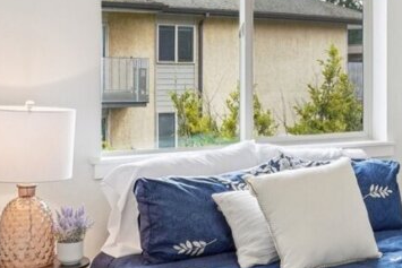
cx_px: 417
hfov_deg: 28.0
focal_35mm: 67
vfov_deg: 20.2
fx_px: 748
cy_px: 77
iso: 400
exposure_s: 1/45
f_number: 8
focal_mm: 17
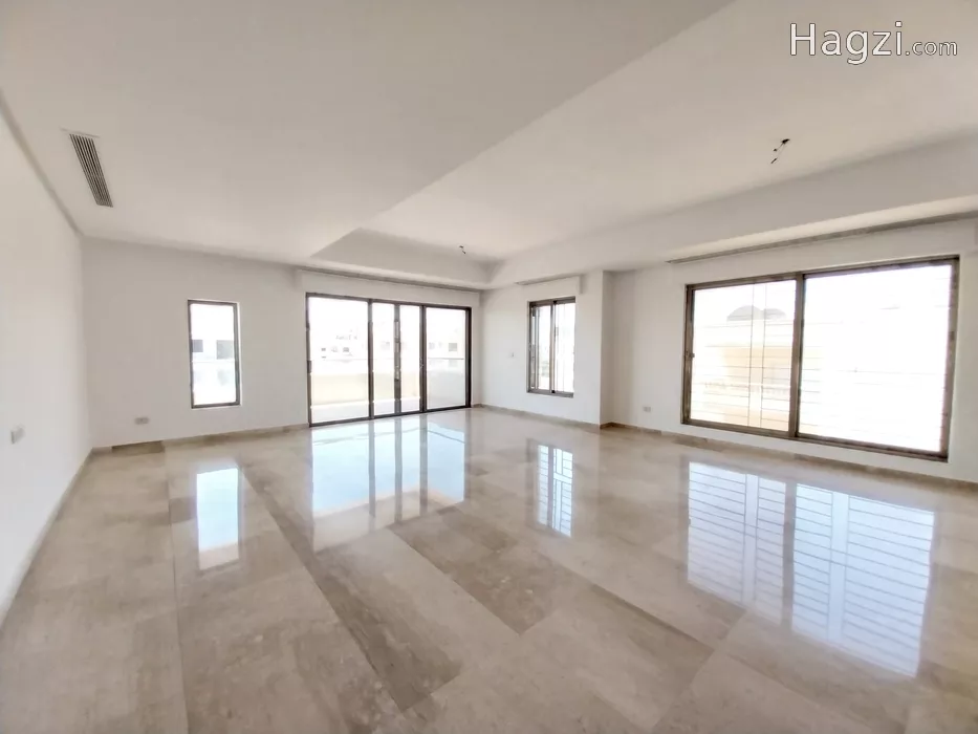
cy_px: 367
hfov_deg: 106.2
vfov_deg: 89.9
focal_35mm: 13
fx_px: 367
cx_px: 489
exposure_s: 1/50
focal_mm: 1.3
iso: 100
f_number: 2.2
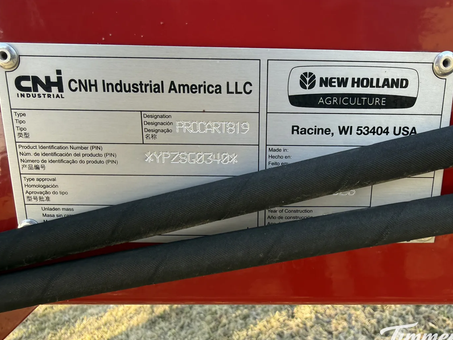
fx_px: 367
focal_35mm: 28
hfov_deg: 63.4
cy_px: 192
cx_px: 236
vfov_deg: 49.6
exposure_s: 1/99
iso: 40
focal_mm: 2.22
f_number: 2.2
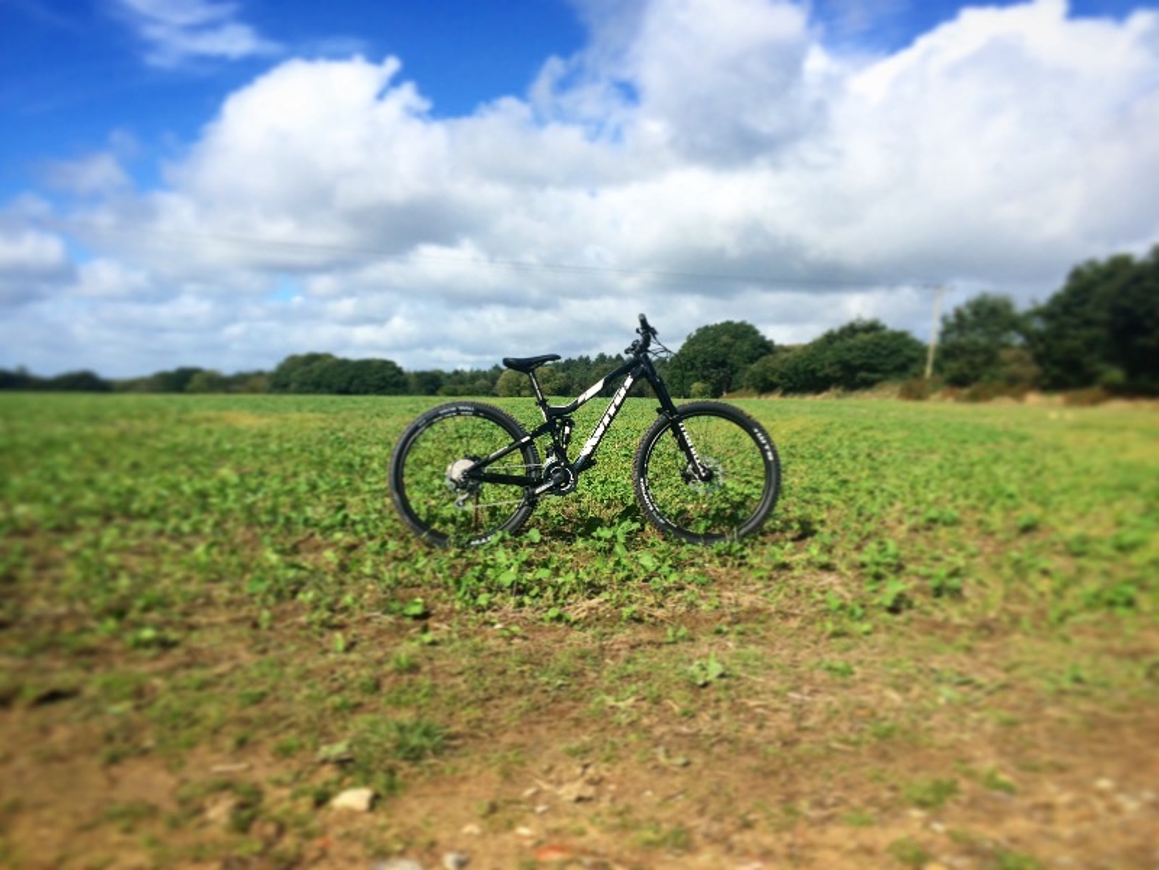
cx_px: 580
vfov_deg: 48.2
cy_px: 435
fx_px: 971
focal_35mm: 29
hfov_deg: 61.7
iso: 32
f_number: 2.2
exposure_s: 1/2740
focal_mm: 4.15
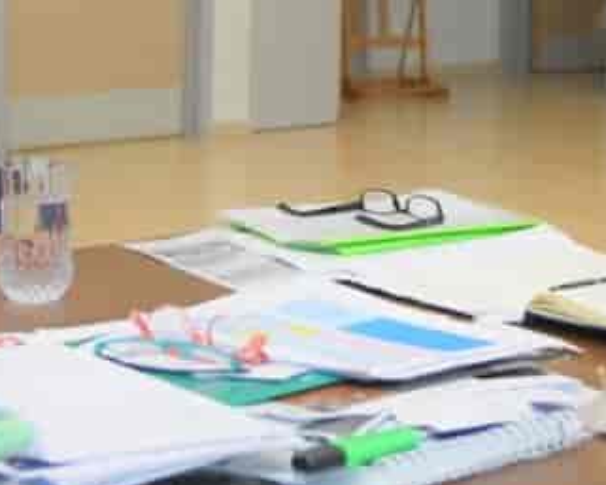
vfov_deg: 14.9
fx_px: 1794
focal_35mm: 100
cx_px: 362
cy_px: -85
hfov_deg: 19.2
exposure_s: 1/250
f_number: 4
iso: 2000
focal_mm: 32
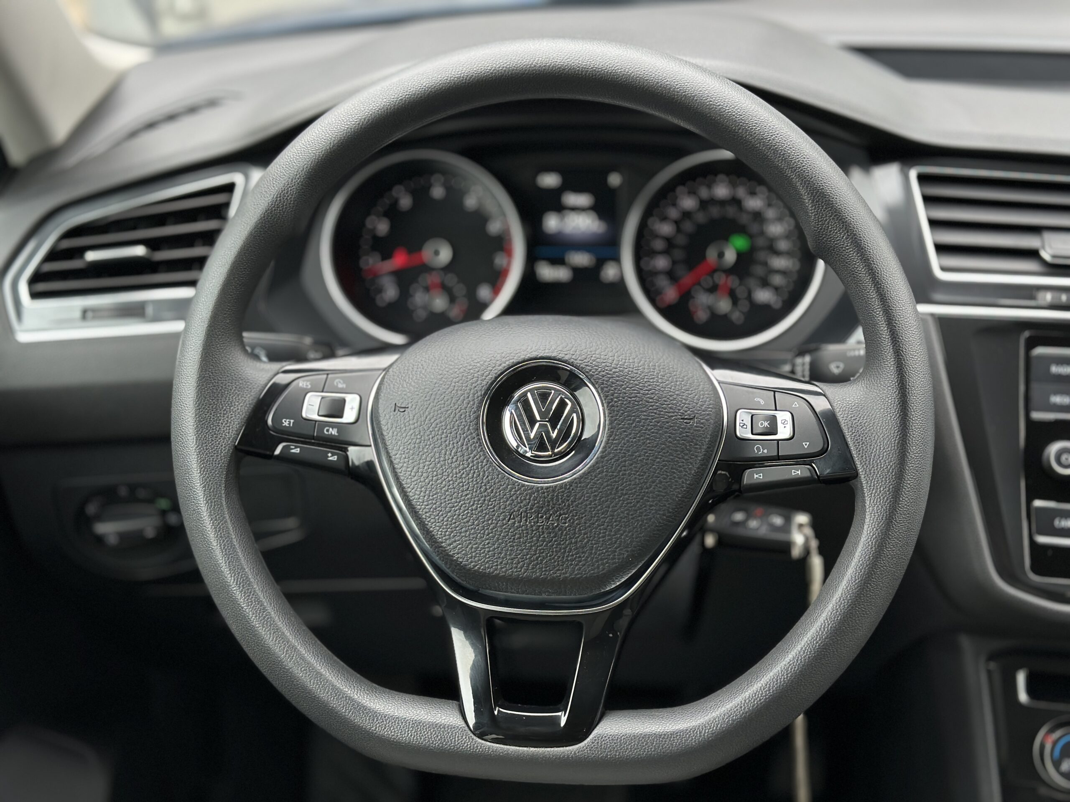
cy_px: 401
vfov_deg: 30.3
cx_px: 535
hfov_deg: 39.7
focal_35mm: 48
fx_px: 1484
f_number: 1.78
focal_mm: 6.86
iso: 80
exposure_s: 1/287
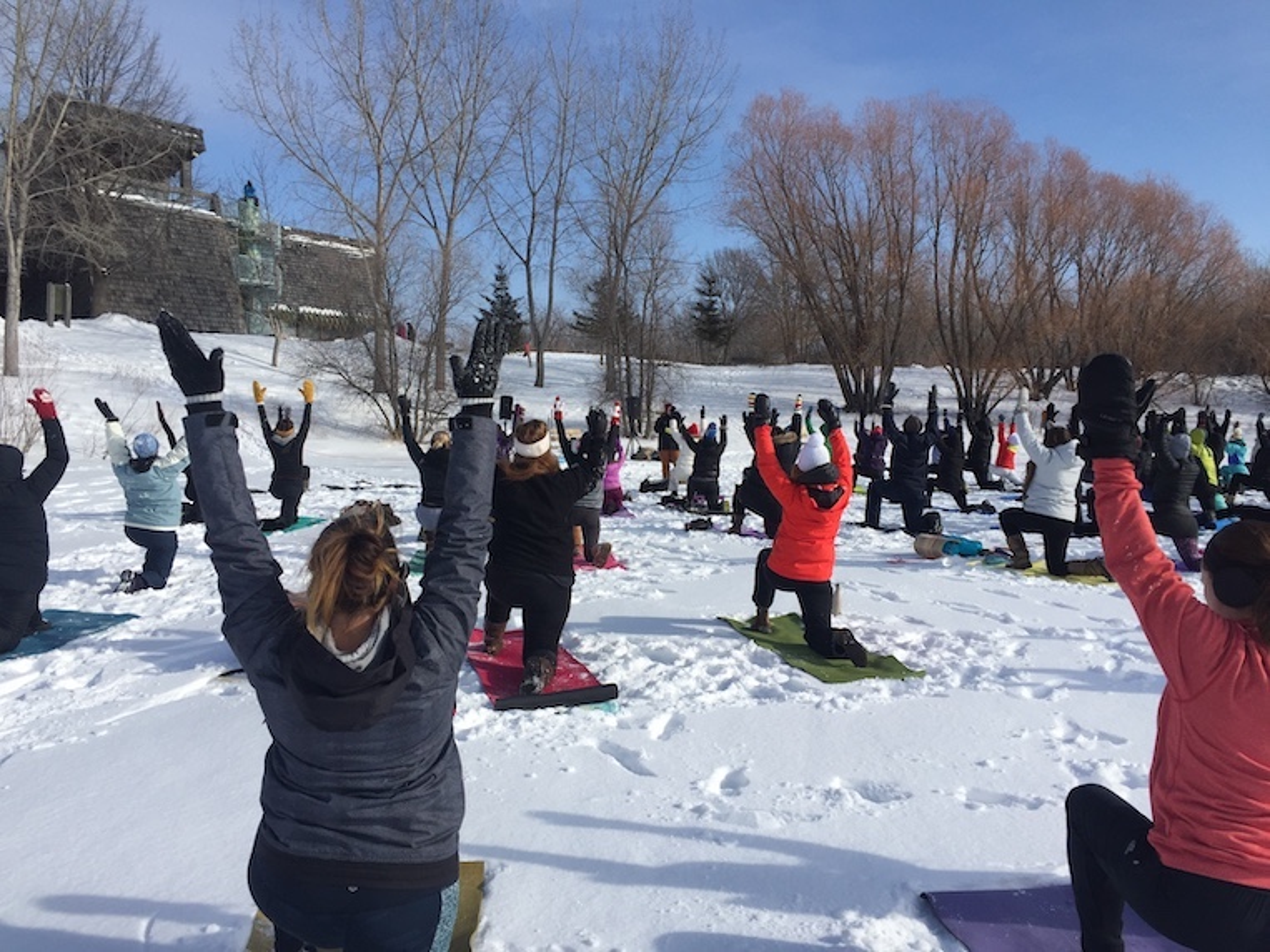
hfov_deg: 61.7
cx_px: 635
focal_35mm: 29
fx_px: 1064
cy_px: 476
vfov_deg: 48.2
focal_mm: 4.15
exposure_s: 1/4405
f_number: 2.2
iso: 32
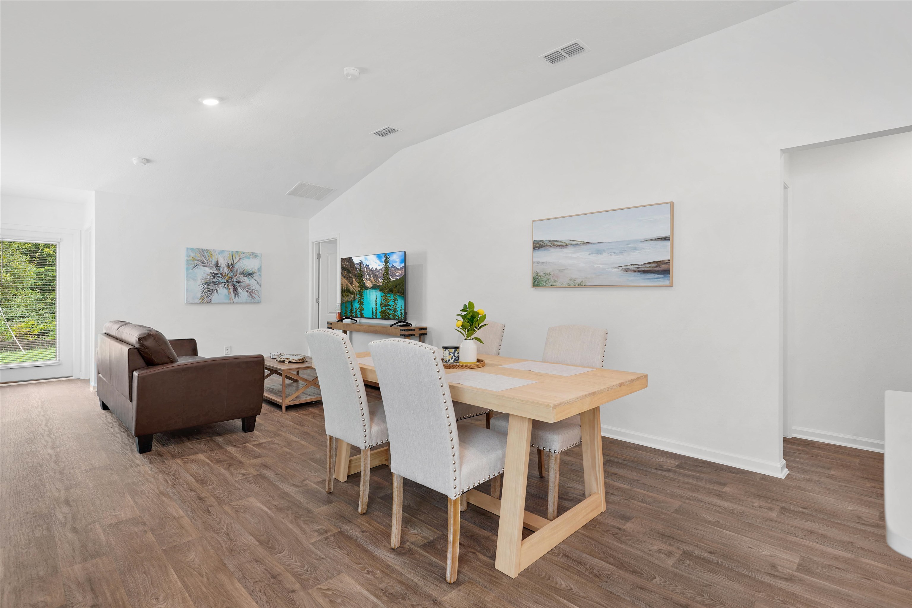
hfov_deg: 93.3
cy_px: 304
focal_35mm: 17
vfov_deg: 70.4
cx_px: 456
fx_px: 431
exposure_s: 1
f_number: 8
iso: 100
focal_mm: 17
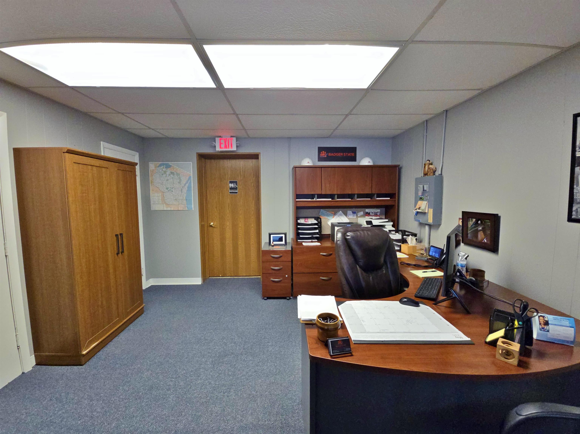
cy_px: 217
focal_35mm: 13
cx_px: 290
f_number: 2.2
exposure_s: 1/60
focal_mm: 2.2
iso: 160
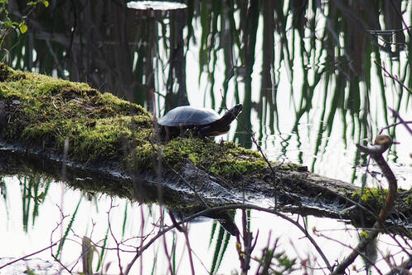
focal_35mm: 314
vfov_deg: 4.4
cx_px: 206
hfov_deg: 6.6
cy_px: 137
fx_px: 3592
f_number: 3.2
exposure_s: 1/400
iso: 100
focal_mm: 64.3
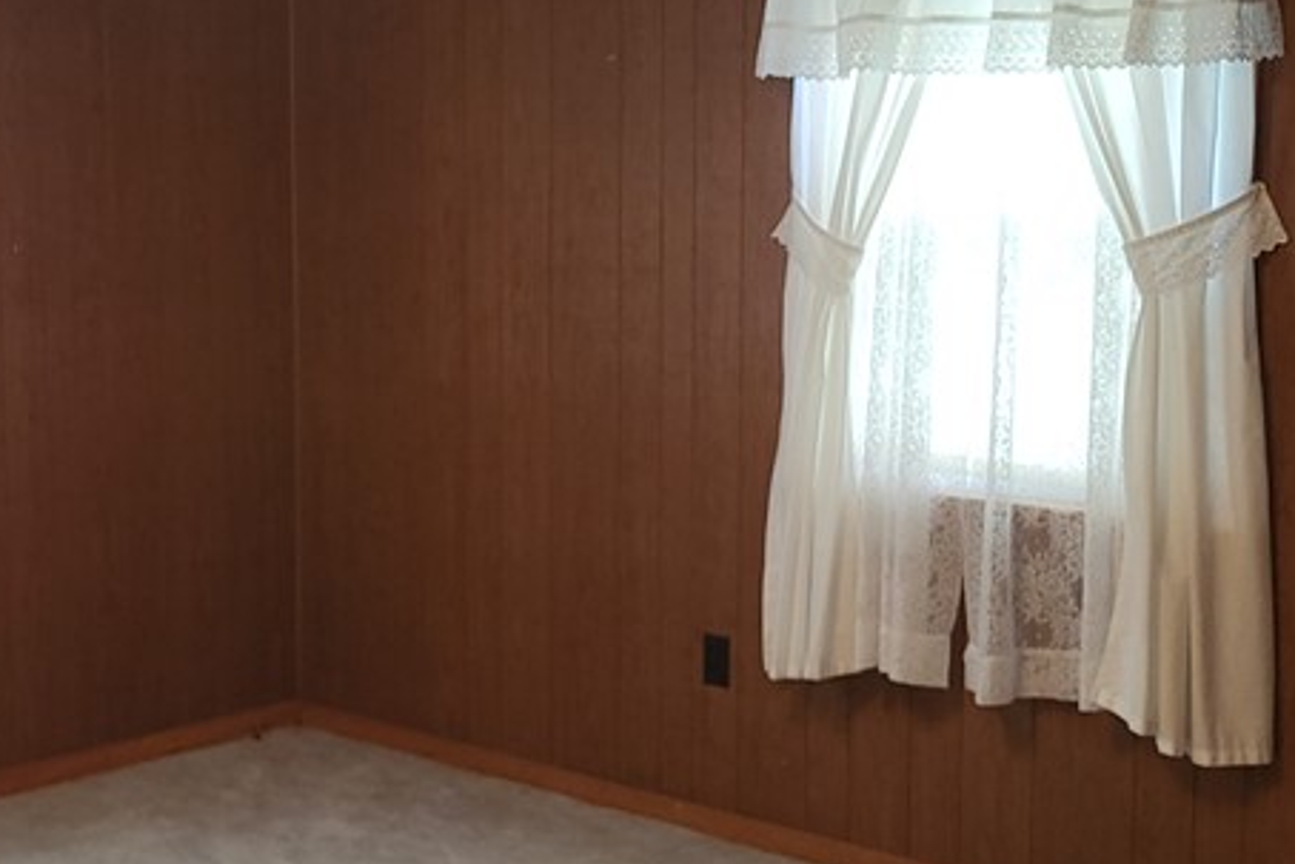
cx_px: 280
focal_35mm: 61
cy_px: 396
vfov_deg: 22.3
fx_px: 2195
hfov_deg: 32.1
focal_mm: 5.4
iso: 100
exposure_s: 1/40
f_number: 1.8
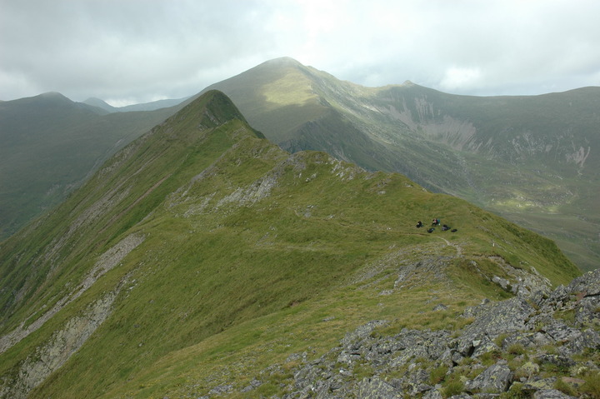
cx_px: 300
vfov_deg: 36.8
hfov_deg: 53.2
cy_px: 200
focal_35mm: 36
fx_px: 600
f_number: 8
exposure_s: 1/250
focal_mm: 24
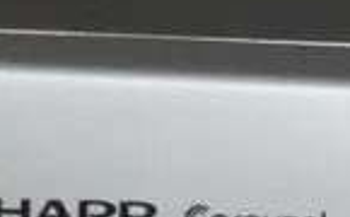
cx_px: 944
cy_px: 508
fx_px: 3856
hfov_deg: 5.0
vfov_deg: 3.2
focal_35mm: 405
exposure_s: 1/60
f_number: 5.3
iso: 1600
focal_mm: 27
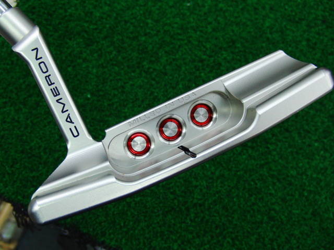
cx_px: 167
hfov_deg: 50.1
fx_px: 357
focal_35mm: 37
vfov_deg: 38.7
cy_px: 125
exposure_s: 1/80
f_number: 3.6
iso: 400
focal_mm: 6.42
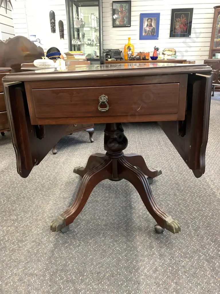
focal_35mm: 26
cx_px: 110
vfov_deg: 67.3
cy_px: 147
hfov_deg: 53.1
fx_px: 220
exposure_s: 1/50
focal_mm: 4.25
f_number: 1.8
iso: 200
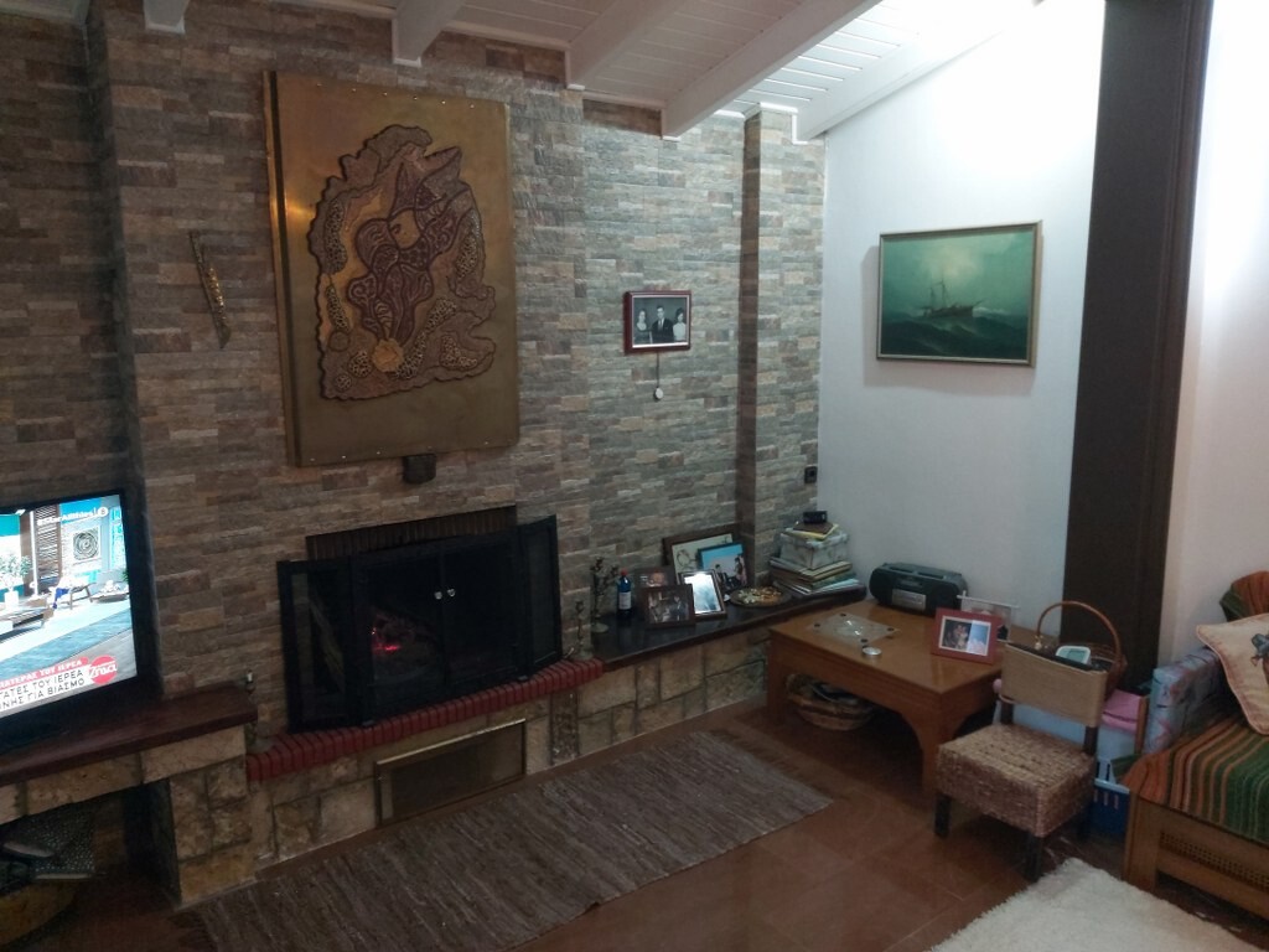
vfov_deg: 53.1
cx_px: 634
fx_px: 953
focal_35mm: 26
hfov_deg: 67.3
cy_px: 476
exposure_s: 1/25
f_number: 1.7
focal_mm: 3.92
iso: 500
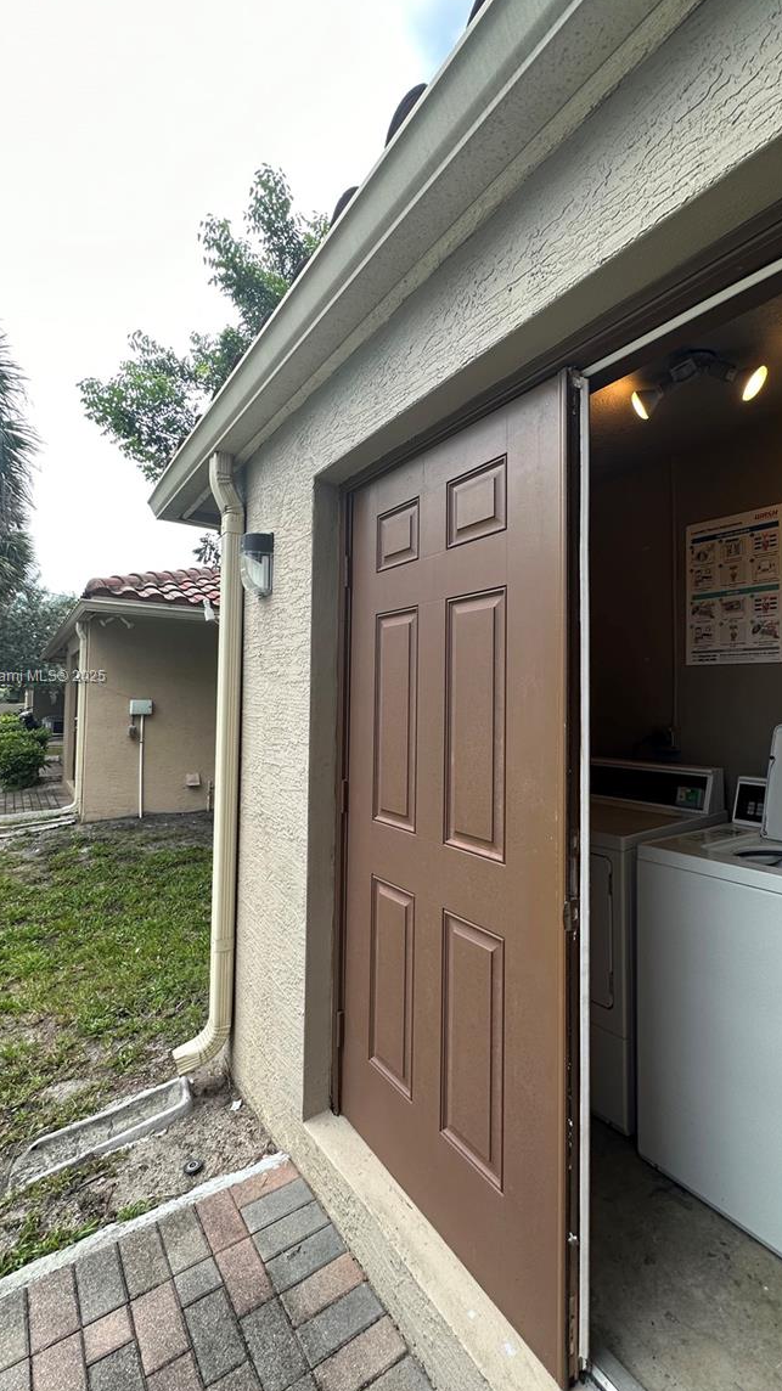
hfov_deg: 66.9
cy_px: 677
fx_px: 590
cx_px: 431
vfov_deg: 99.4
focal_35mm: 16
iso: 40
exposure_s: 1/201
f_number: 2.2
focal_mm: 2.22
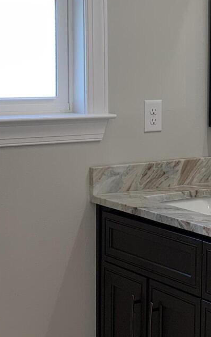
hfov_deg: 14.4
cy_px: 124
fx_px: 791
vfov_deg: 24.0
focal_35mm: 86
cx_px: 295
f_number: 1.8
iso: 40
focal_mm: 4.25
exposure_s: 1/120
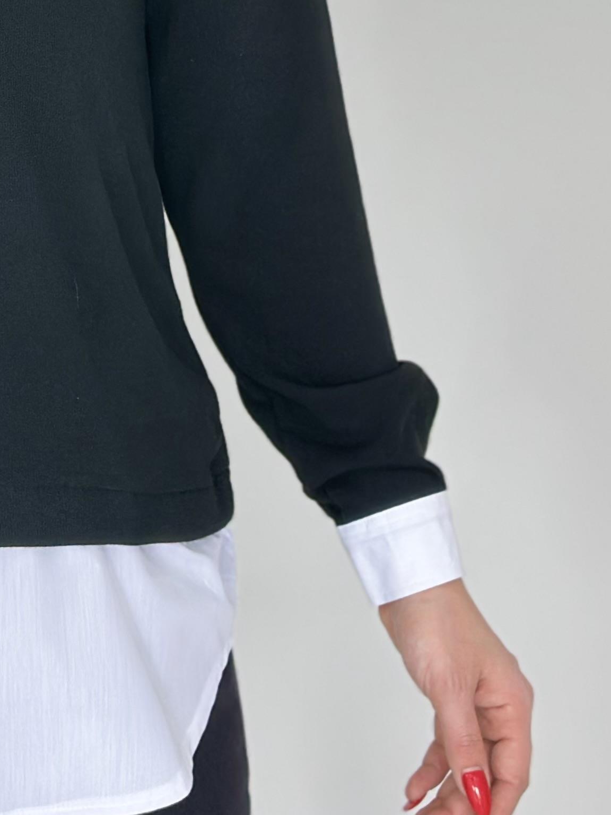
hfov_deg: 11.6
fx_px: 2965
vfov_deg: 15.3
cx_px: -38
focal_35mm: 126
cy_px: -42
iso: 64
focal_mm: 6.86
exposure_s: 1/111
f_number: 1.78
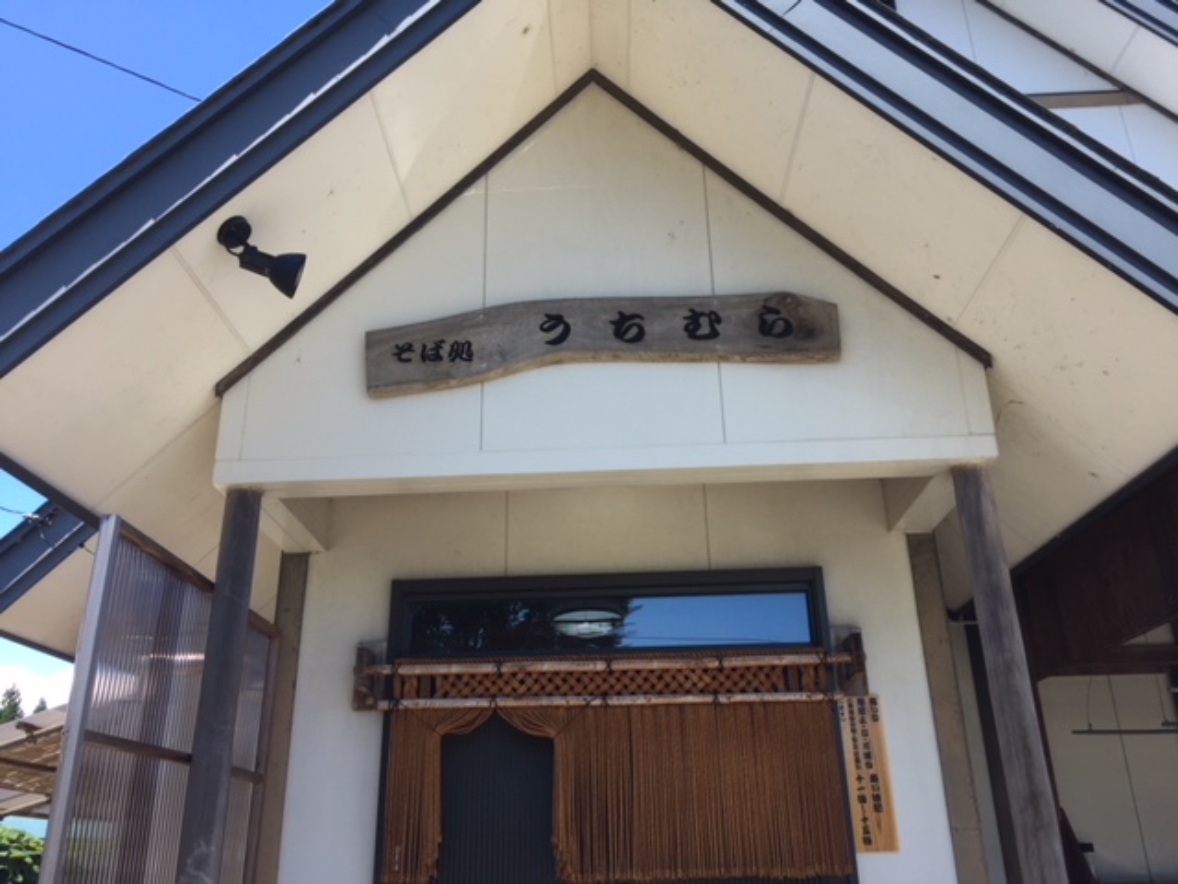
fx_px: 987
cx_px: 589
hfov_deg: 61.7
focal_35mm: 29
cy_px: 442
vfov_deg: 48.2
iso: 32
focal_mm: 4.15
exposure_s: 1/573
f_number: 2.2
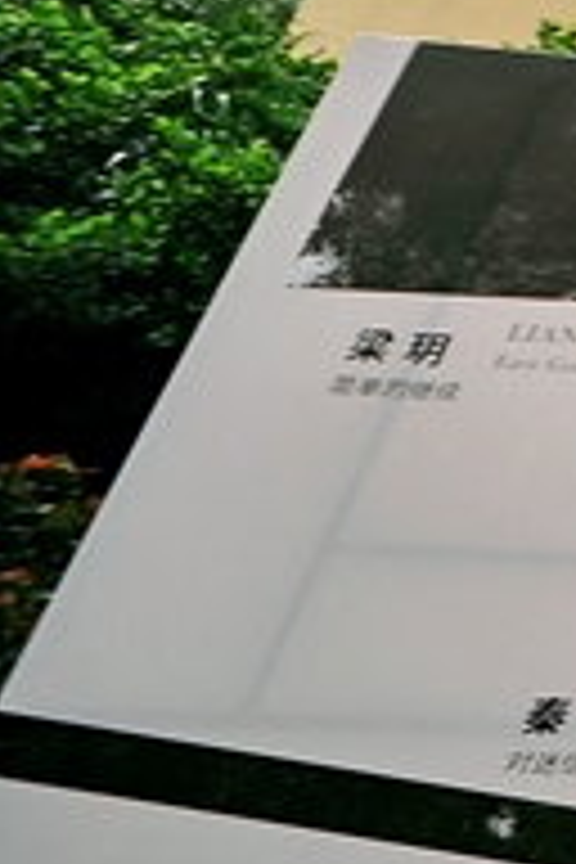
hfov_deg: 8.0
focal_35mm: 64
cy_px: 56
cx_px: 2300
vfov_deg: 29.8
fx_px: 1536
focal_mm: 12
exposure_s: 1/50
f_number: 5
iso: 100
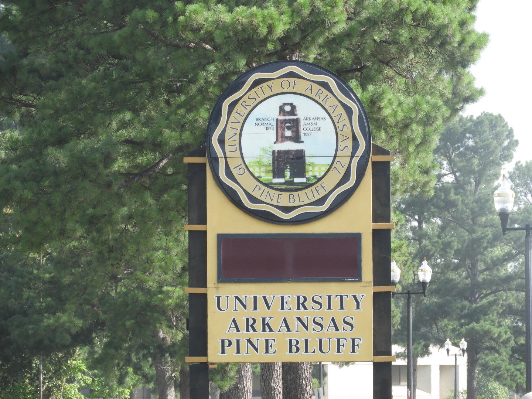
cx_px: 266
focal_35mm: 400
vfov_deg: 3.7
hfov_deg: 5.0
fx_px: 6147
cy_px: 200
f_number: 5.6
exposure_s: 1/125
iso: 100
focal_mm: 71.7
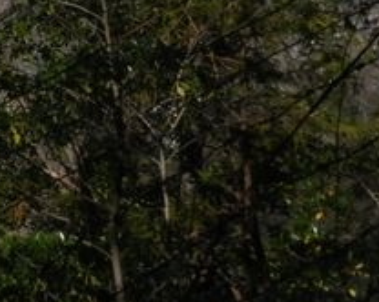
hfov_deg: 12.4
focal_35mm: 139
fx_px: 1558
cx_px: -344
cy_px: -196
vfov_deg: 10.6
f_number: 10.1
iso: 80
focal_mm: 6.6
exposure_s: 1/125
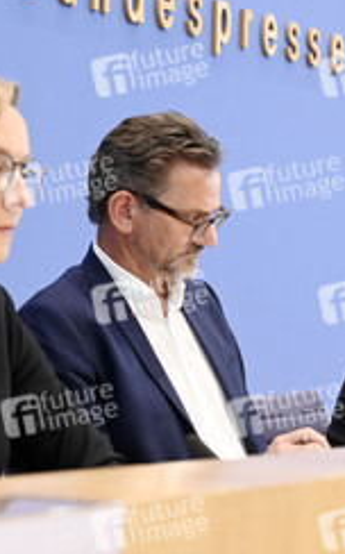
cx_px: 317
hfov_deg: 9.9
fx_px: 1990
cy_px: 241
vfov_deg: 15.8
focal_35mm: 132
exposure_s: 1/400
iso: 4000
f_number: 6.3
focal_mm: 70
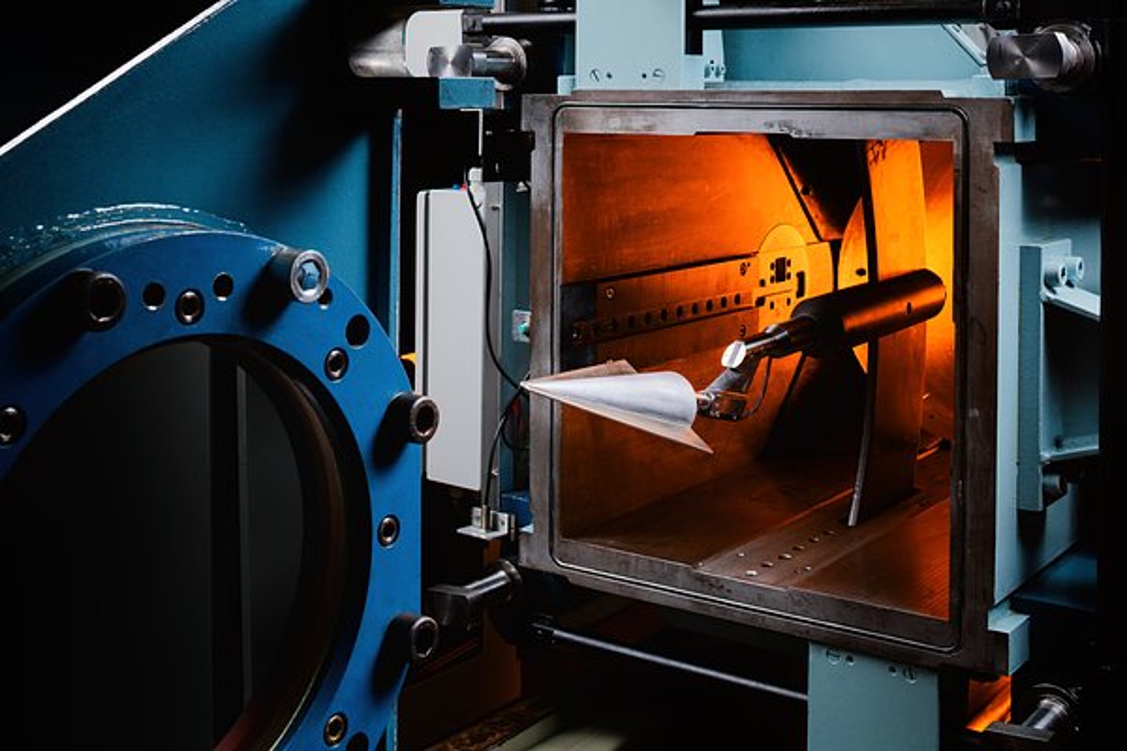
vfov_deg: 29.9
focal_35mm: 45
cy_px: 376
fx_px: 1409
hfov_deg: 43.6
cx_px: 564
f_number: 11
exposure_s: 1/160
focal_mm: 45
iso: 1000
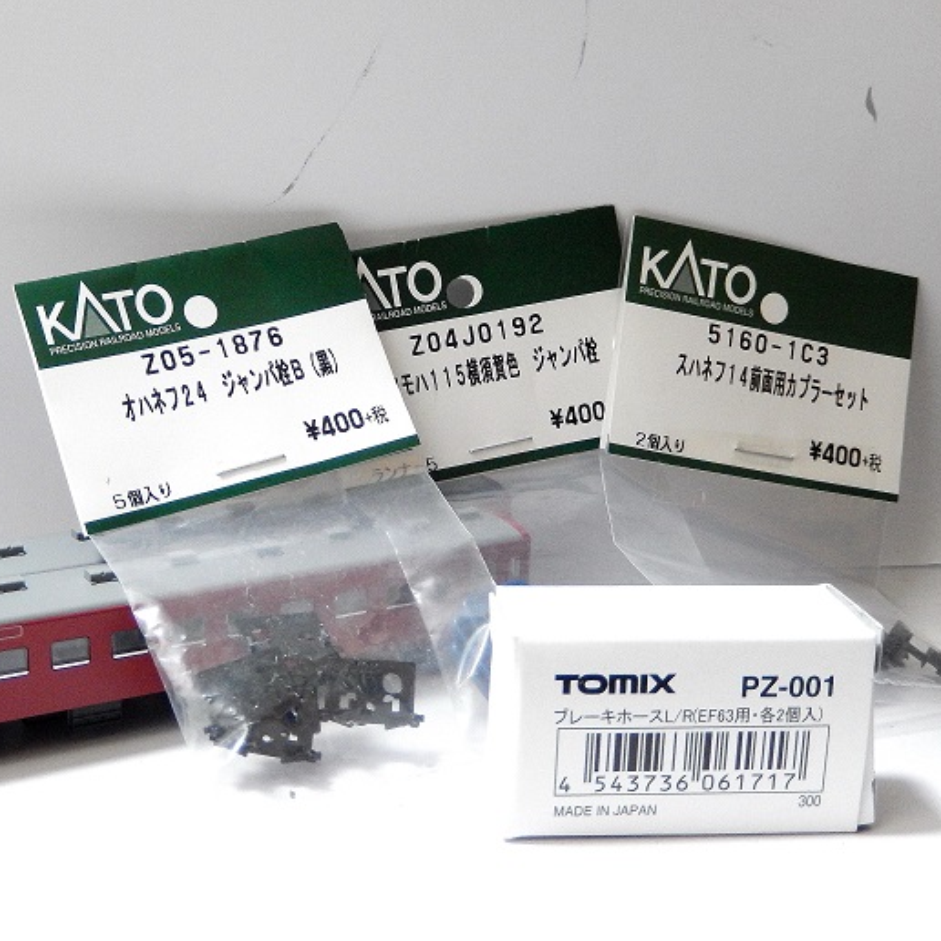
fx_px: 1661
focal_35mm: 54
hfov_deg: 31.5
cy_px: 471
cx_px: 346
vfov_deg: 31.6
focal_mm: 8.1
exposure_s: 1/8
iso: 800
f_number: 4.3
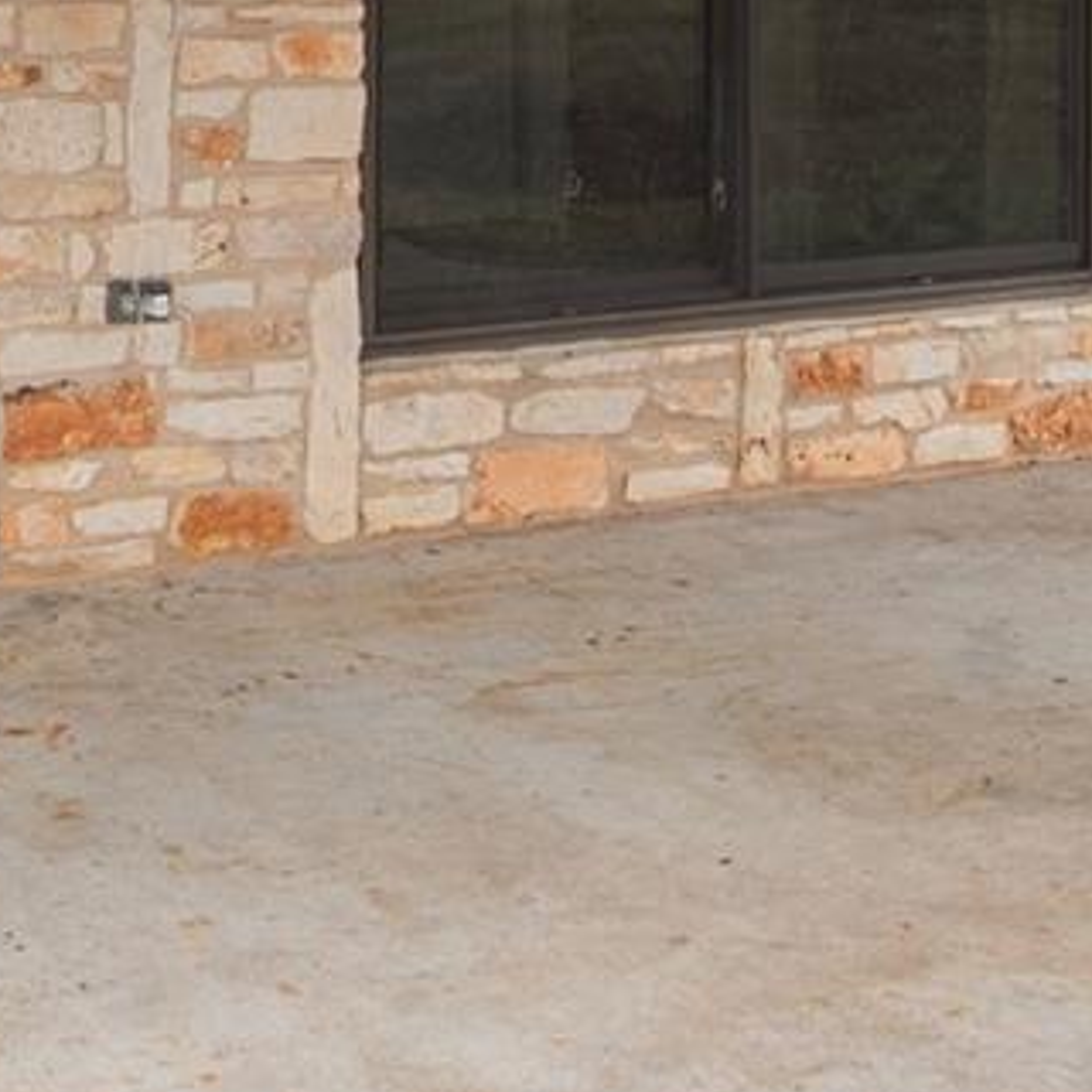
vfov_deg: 17.0
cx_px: 167
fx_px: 3498
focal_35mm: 98
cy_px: -184
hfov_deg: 17.5
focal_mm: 18
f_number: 8
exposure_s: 1/125
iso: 400
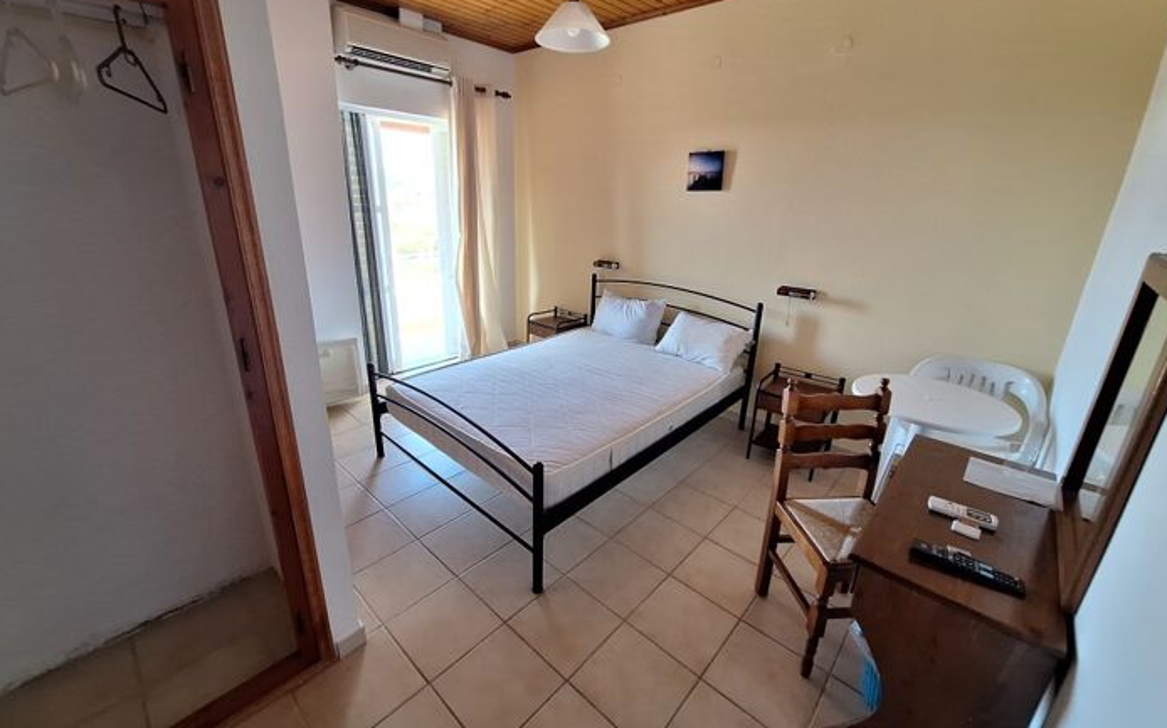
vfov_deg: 78.5
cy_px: 338
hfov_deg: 105.3
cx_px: 583
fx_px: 445
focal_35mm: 14
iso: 125
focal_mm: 1.74
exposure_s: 1/50
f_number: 2.2
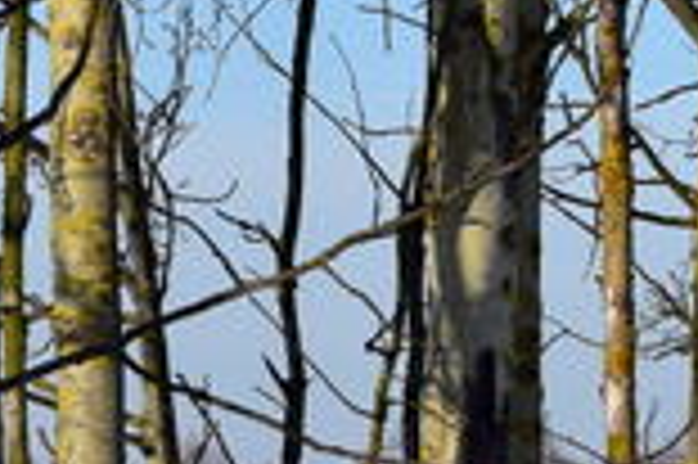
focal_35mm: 427
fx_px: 8262
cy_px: 892
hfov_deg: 4.8
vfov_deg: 3.2
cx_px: -140
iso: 320
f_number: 11
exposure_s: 1/500
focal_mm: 55
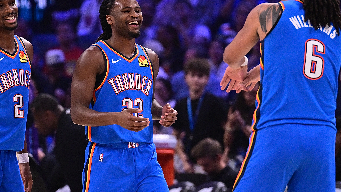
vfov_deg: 2.9
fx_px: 3780
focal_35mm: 418
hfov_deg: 5.2
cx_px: 146
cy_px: 104
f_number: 2.8
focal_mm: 200
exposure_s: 1/1250
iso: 2500
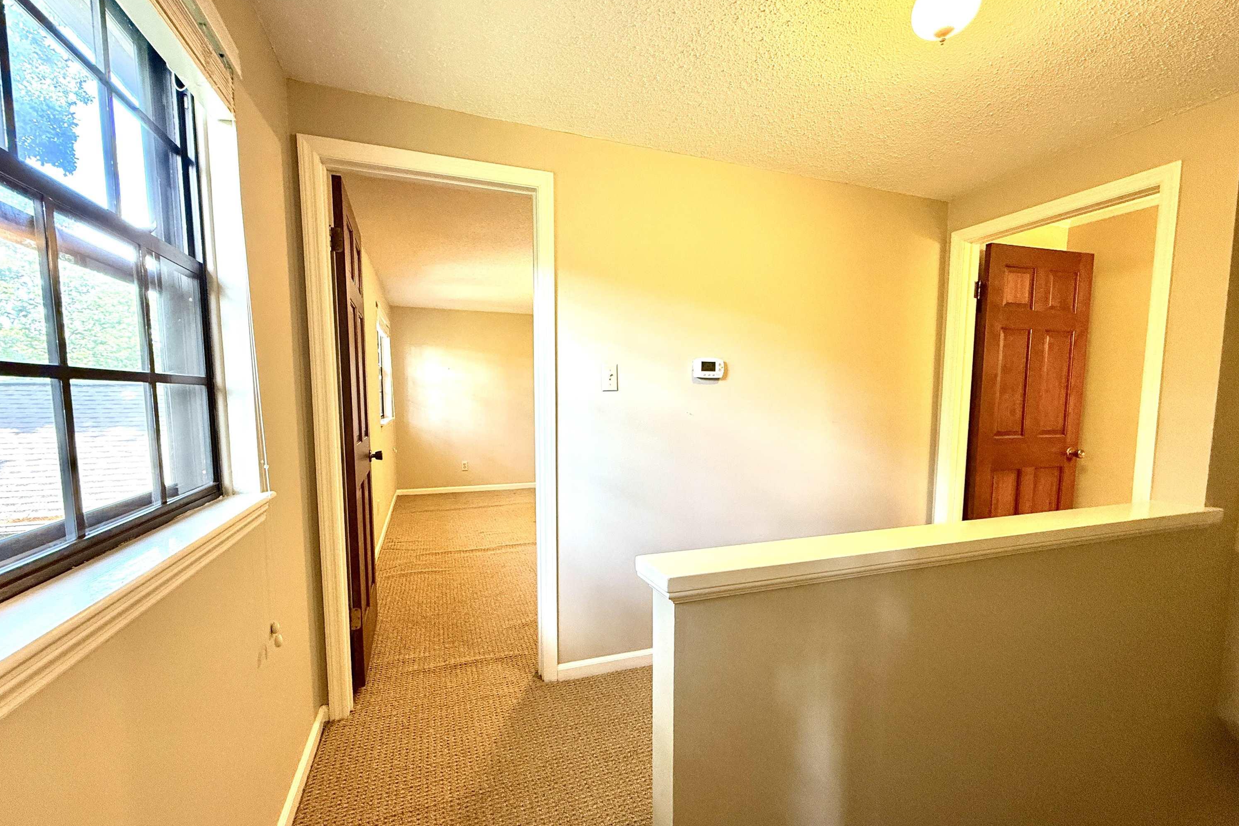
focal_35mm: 15
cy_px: 440
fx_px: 516
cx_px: 615
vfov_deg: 77.2
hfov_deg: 100.4
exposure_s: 1/60
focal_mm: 2.22
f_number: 2.2
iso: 320
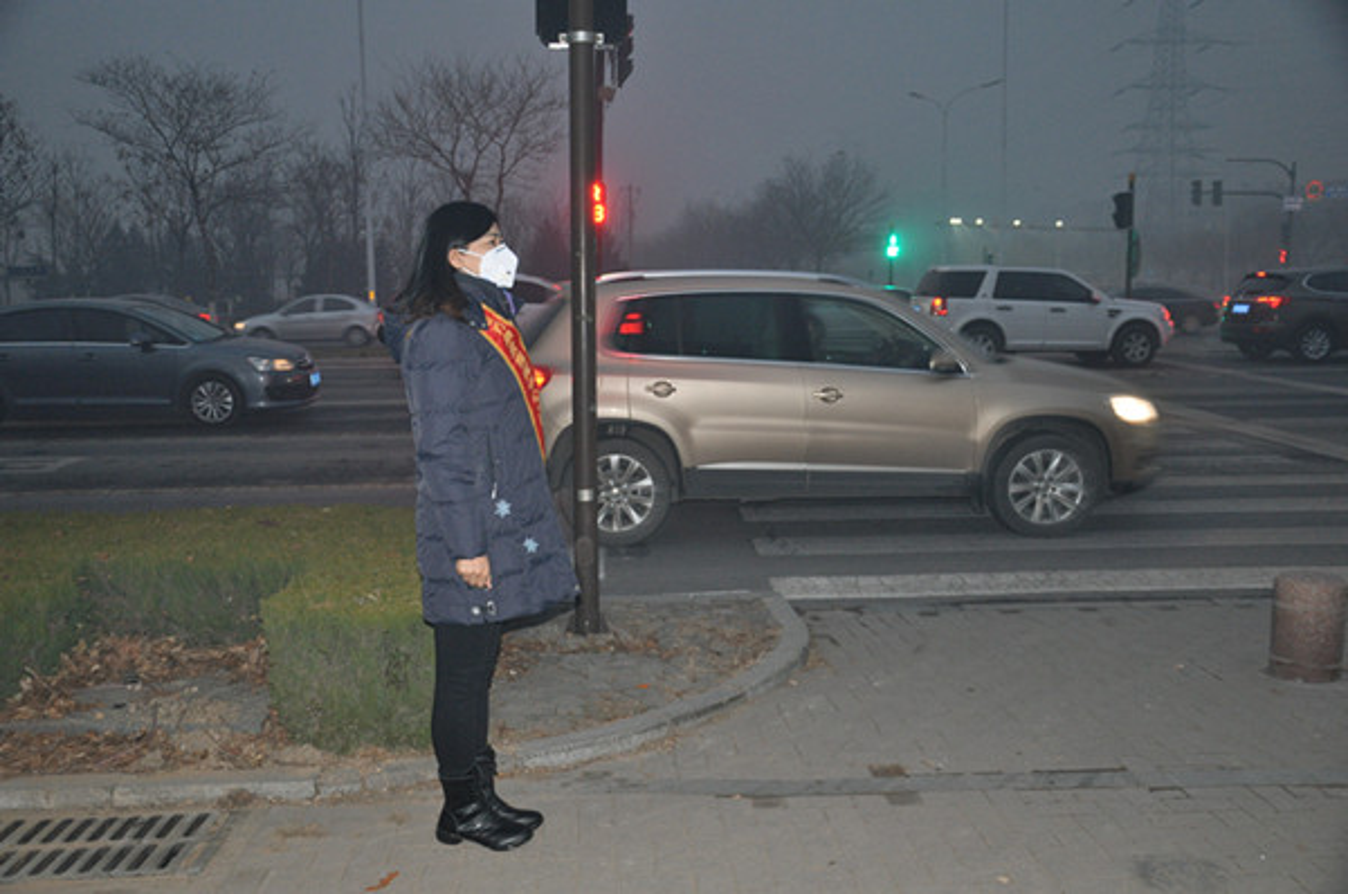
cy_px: 447
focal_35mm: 33
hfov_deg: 57.3
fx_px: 1234
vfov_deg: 39.8
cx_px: 674
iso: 800
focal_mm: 22
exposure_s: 1/60
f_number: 3.8
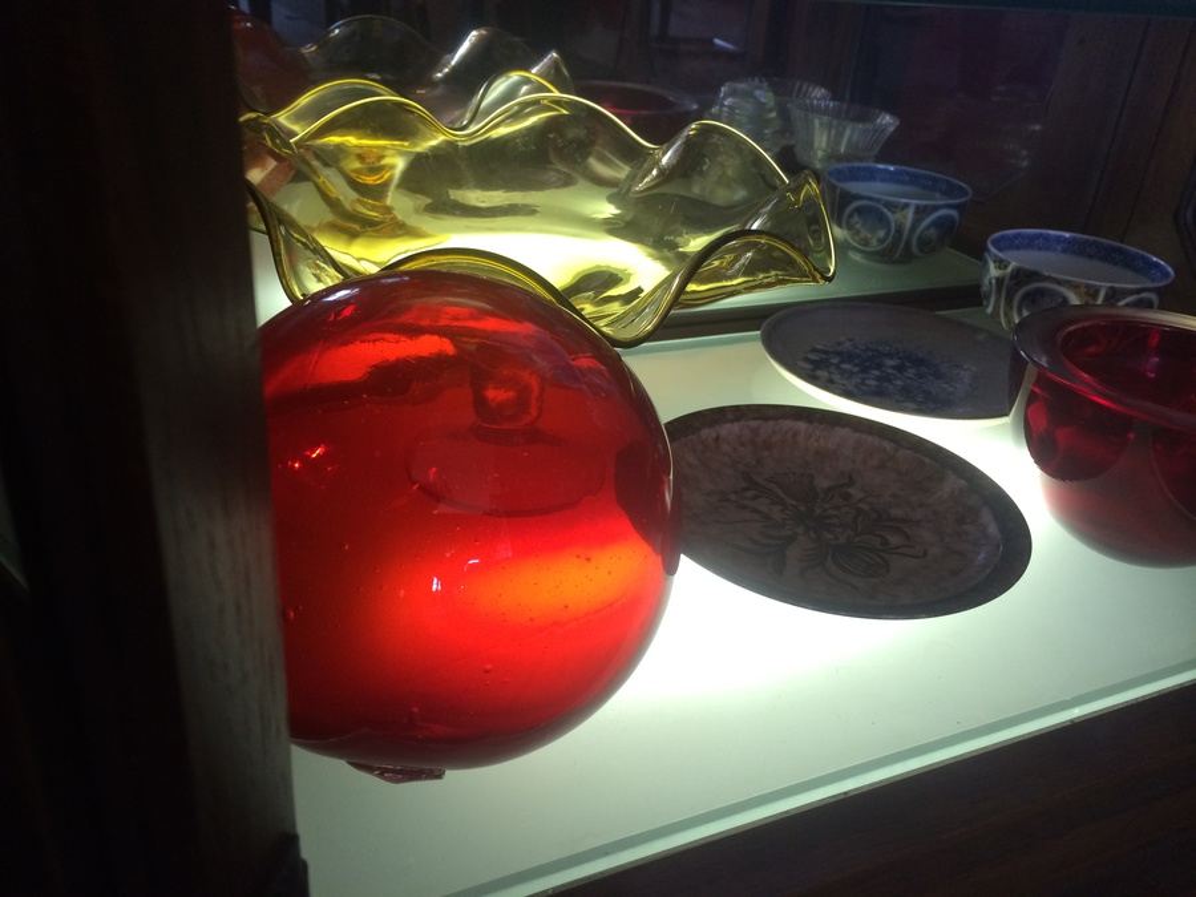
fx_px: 1037
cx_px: 598
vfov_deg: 46.8
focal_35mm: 30
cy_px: 448
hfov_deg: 60.0
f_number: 2.2
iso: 64
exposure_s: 1/30
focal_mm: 4.12
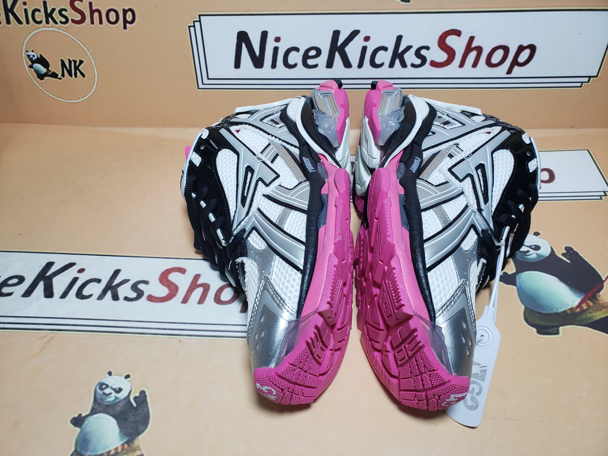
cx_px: 304
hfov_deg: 67.3
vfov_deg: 53.1
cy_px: 228
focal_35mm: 26
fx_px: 457
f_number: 2.4
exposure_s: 1/160
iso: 50
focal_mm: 4.3
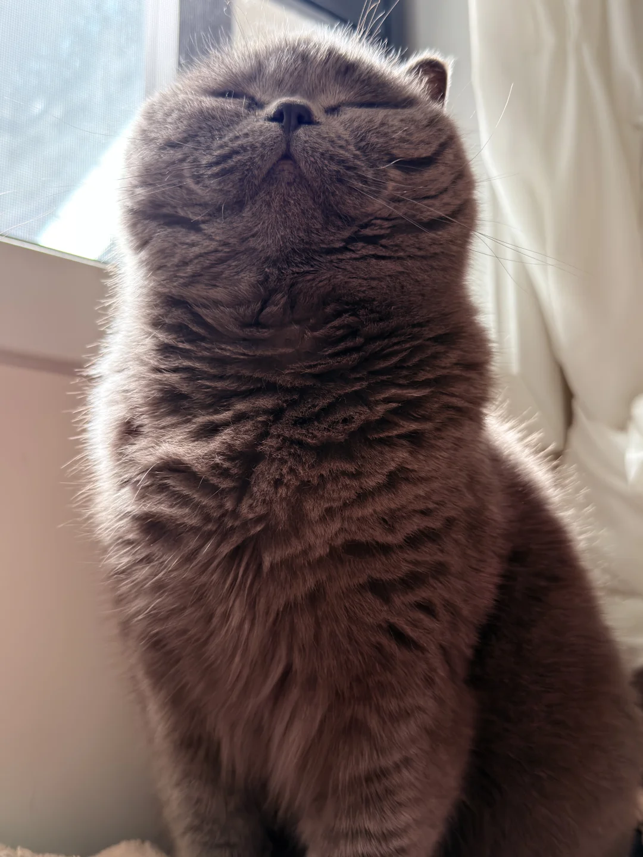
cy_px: 428
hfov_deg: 39.7
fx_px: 892
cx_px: 322
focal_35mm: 36
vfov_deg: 51.4
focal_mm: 6.76
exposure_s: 1/75
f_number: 1.78
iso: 200
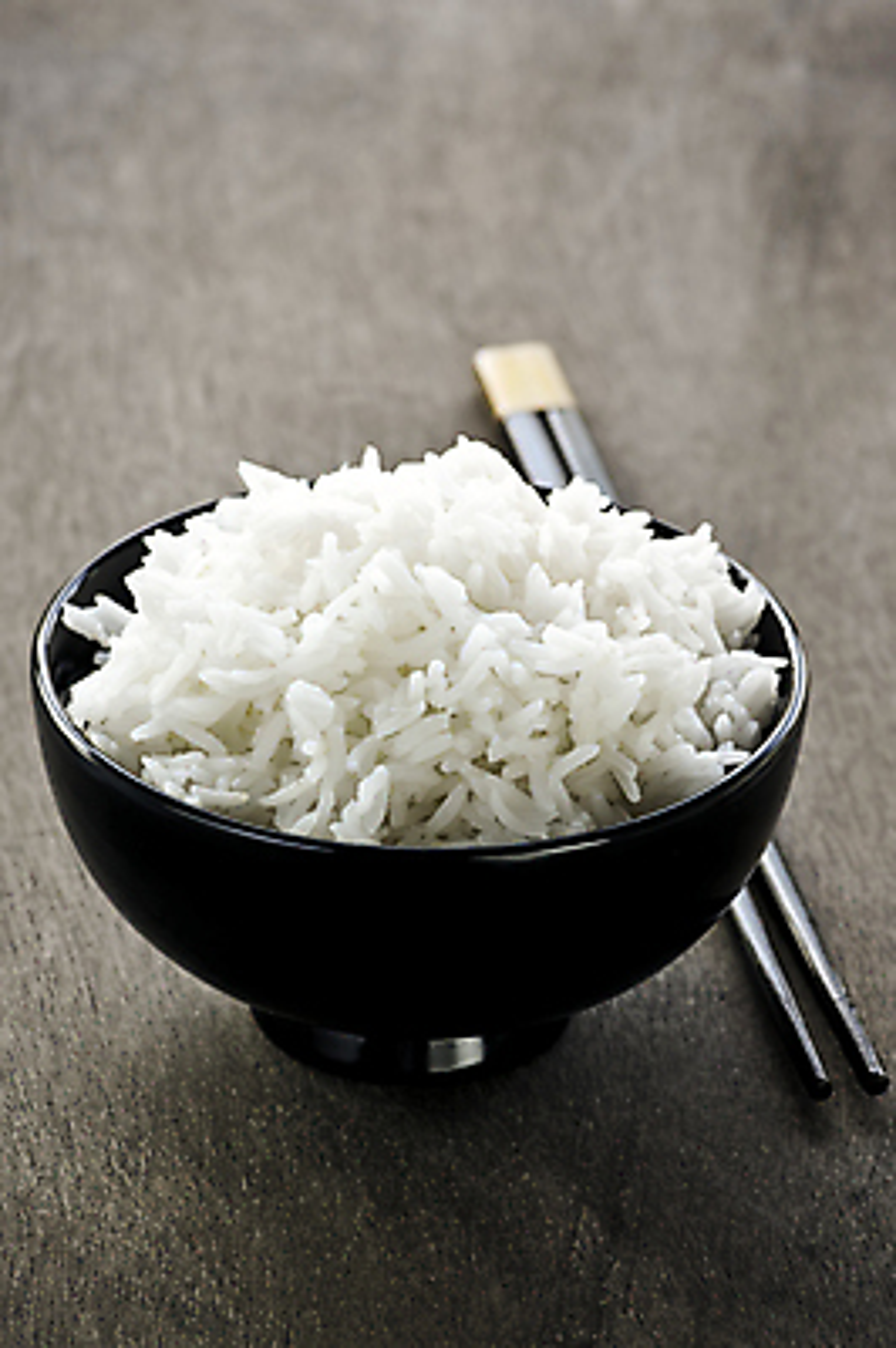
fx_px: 5890
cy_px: 674
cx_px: 448
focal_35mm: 158
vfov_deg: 13.1
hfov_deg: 8.7
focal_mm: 105
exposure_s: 1/13
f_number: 10
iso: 200
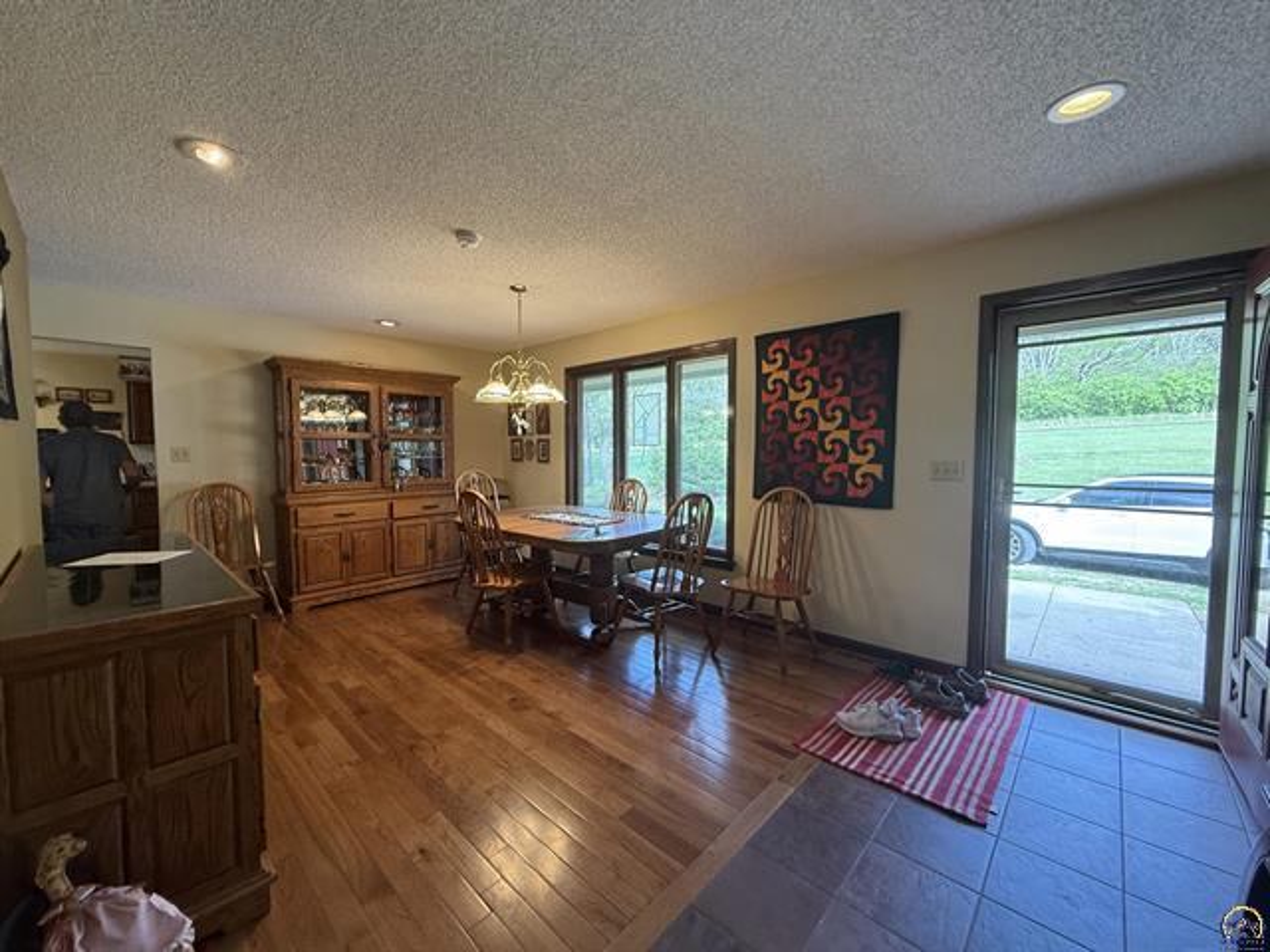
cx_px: 635
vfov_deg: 85.7
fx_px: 514
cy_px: 476
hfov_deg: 102.1
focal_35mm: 14
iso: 200
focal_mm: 2.22
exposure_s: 1/60
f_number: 2.2
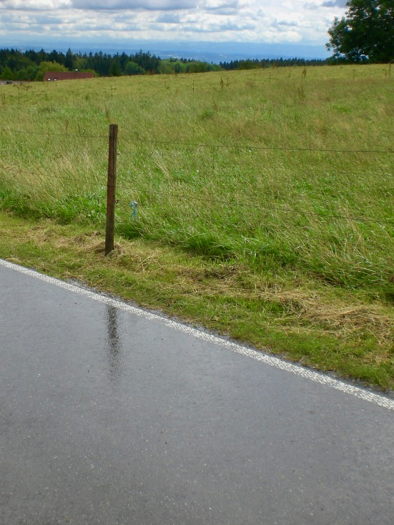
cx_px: 122
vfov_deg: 36.2
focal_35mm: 53
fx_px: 804
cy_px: 267
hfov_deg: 27.3
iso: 50
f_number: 4.4
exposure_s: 1/500
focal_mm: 6.3
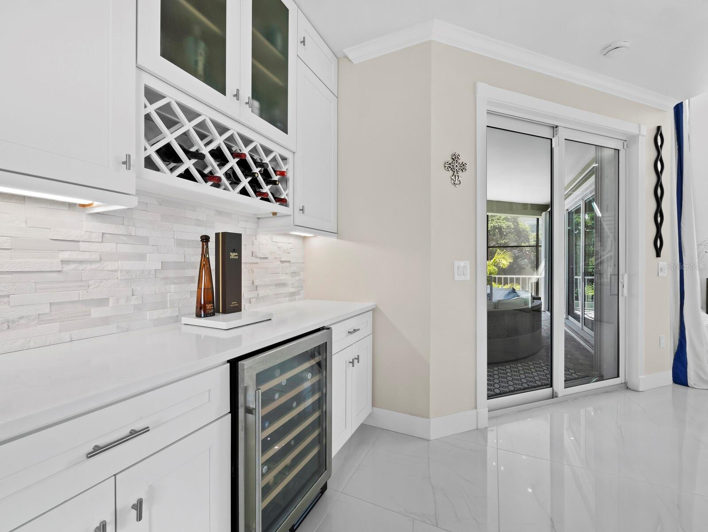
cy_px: 266
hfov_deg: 102.0
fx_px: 286
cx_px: 354
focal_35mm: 14
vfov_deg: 85.7
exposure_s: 1/4
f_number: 11
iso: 250
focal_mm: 7
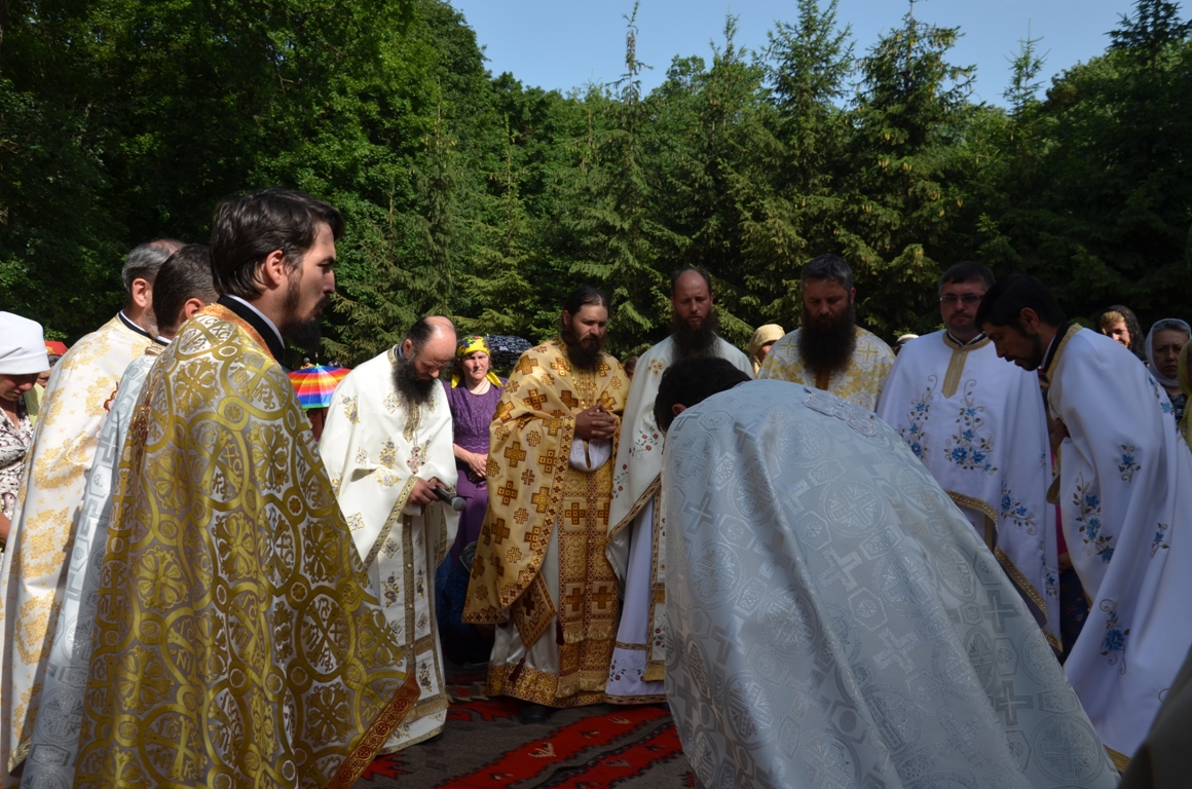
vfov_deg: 39.8
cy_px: 394
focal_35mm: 33
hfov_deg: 57.3
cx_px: 596
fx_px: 1090
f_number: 8
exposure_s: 1/250
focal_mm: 22
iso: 125
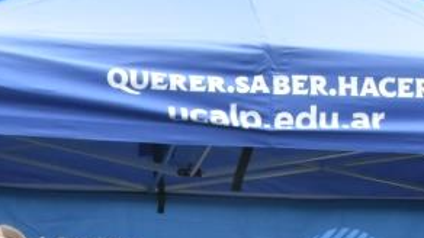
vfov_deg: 6.1
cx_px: 318
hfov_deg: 11.1
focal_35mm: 193
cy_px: 464
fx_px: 2167
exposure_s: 1/250
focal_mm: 35
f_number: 8
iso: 2000
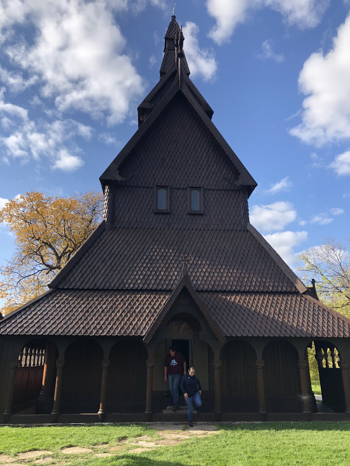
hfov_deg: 49.7
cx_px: 175
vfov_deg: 63.4
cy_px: 233
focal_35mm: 28
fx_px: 377
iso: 20
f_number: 1.8
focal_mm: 3.99
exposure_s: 1/941
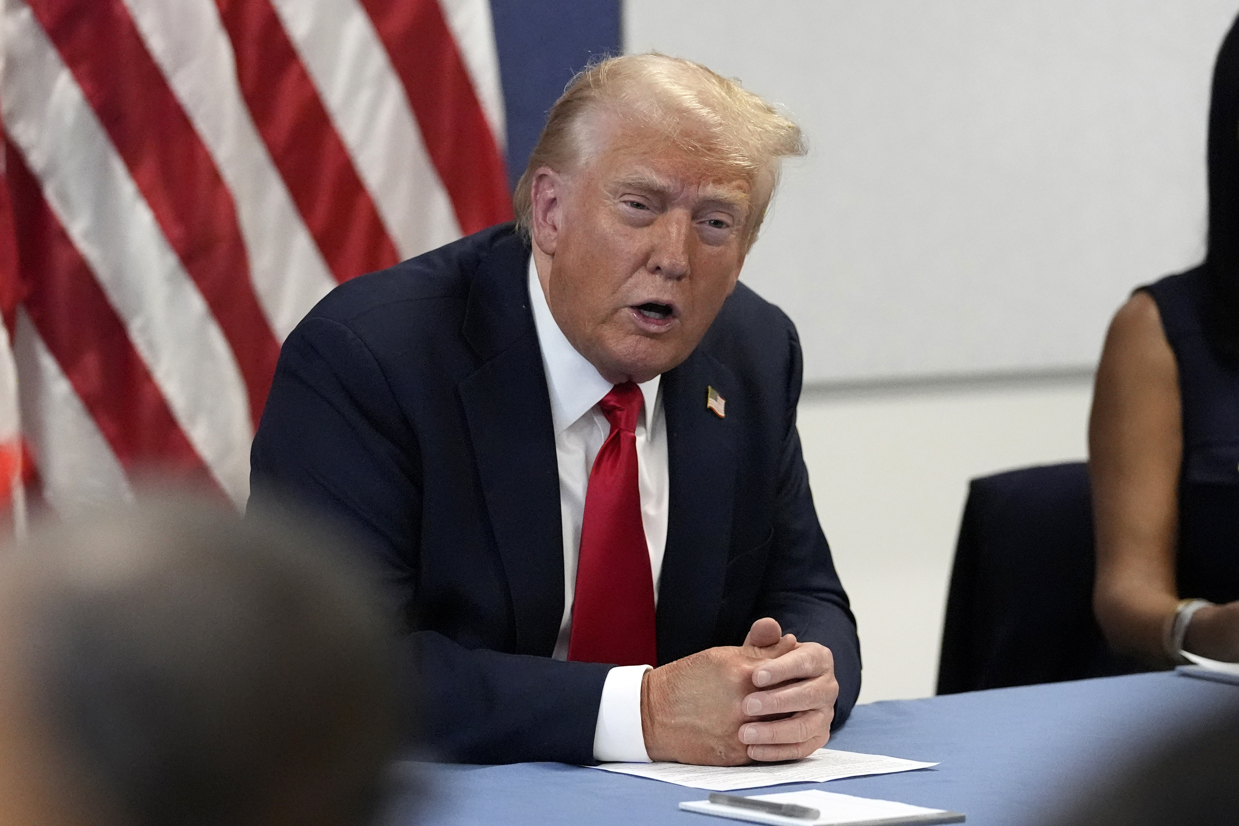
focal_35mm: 214
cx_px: 620
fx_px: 7365
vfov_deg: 6.4
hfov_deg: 9.6
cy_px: 413
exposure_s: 1/1000
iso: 6400
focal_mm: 143
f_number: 3.2
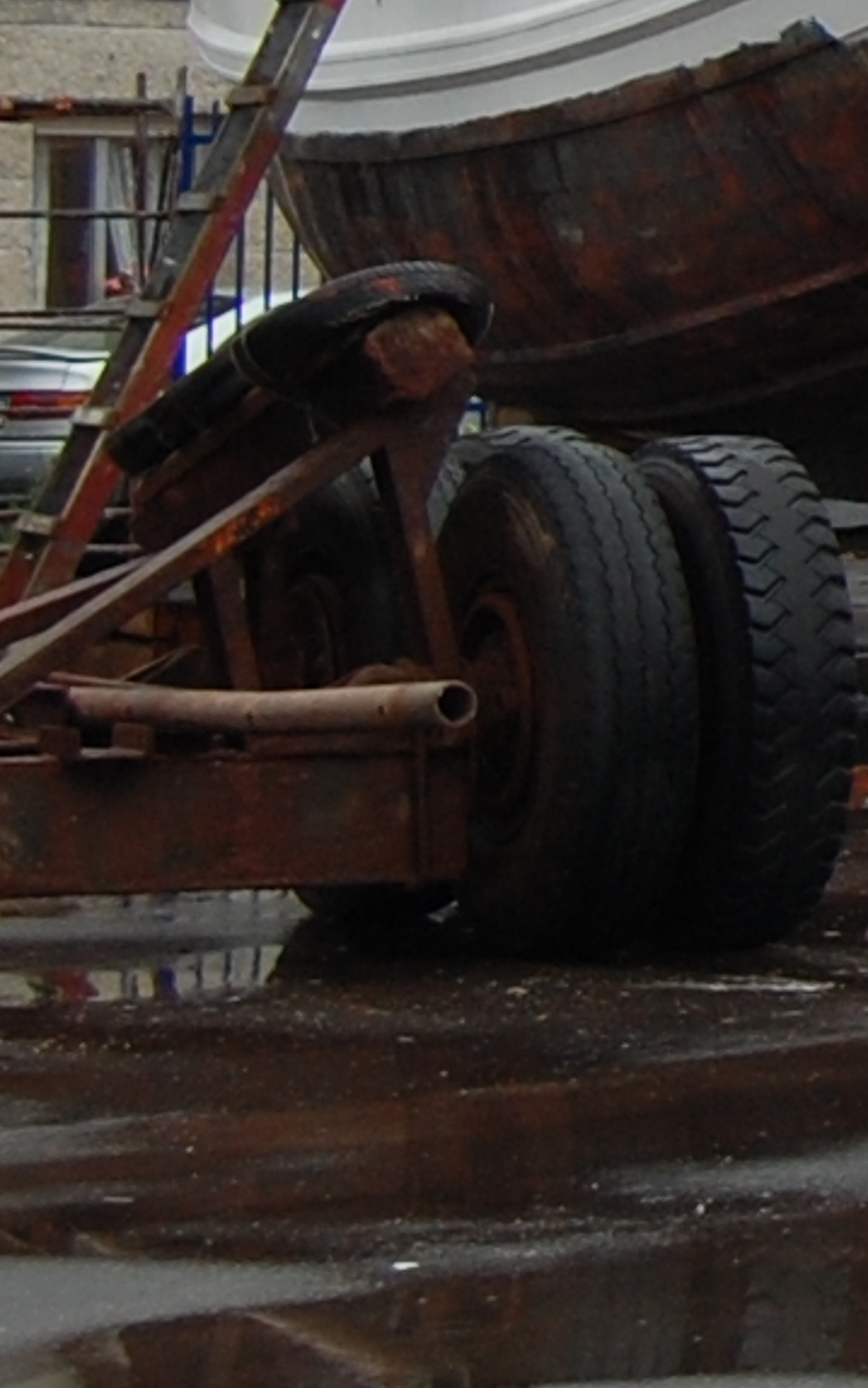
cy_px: -222
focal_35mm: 208
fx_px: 7869
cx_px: 3025
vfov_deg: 9.9
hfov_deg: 5.7
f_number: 5.6
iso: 320
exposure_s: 1/125
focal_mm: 26
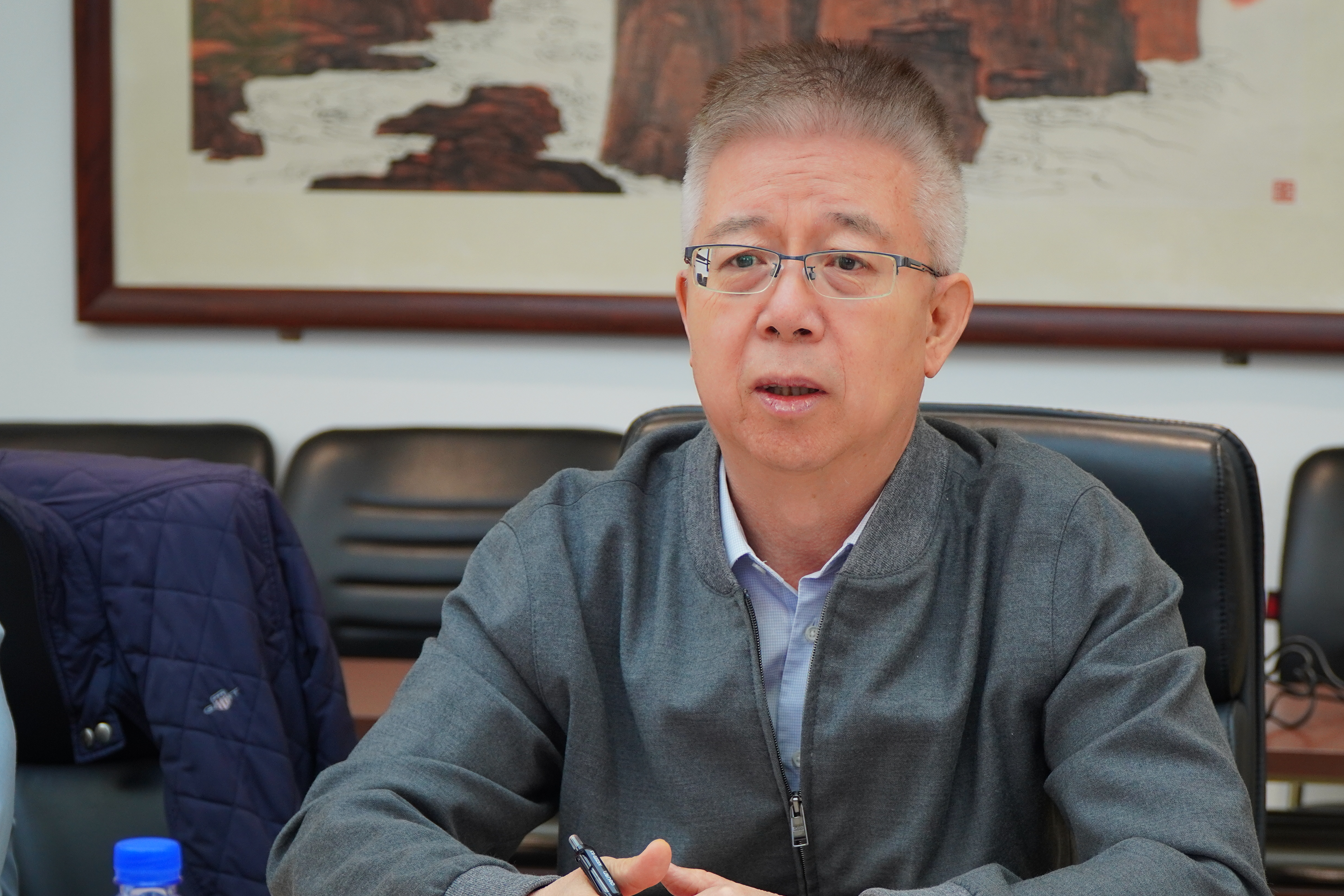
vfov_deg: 13.8
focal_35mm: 99
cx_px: 791
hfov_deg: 20.6
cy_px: 524
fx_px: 3696
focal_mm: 54
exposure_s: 1/160
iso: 500
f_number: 4
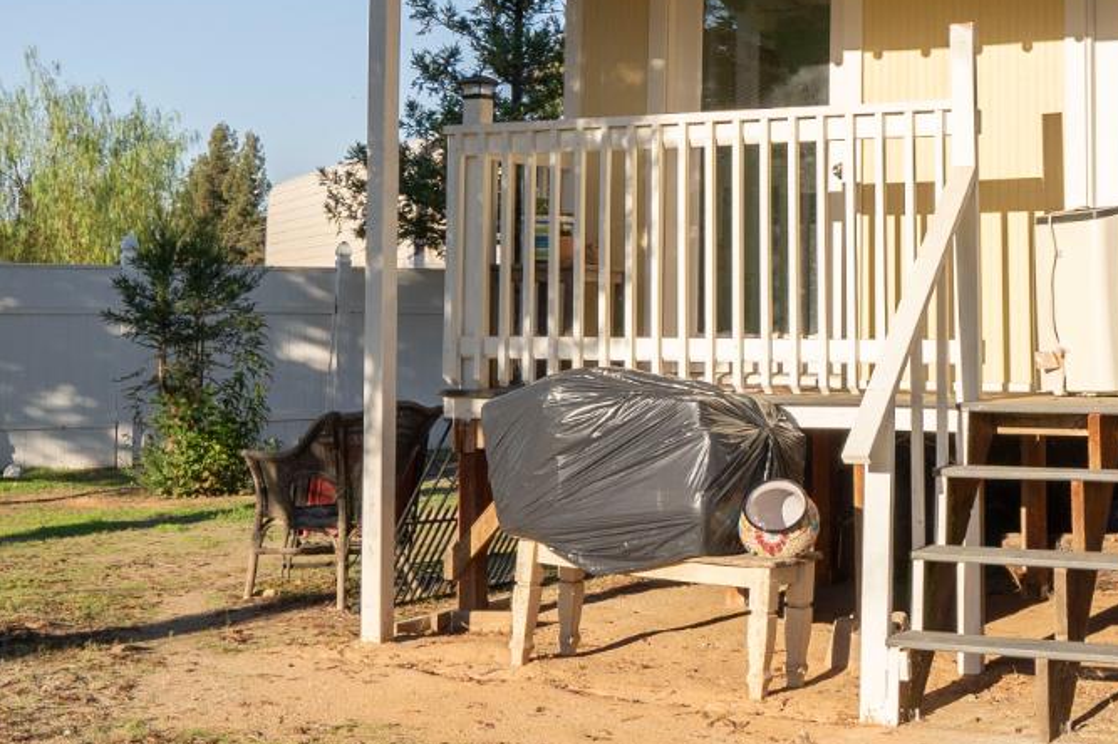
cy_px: 146
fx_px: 1676
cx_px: 976
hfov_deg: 35.1
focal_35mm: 54
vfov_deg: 24.6
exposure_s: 1/500
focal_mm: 16
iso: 100
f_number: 7.1
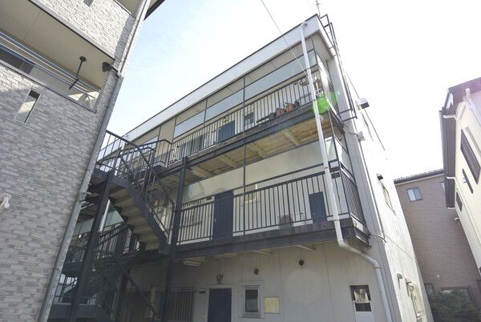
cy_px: 161
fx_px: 241
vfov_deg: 67.6
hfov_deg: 89.9
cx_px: 240
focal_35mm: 18
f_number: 3.5
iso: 100
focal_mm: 6.7
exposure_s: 1/250
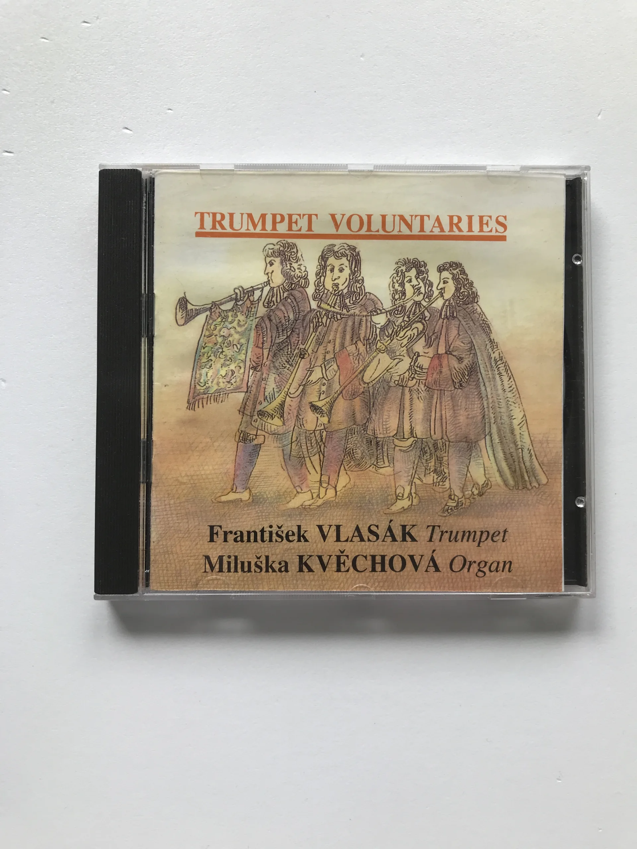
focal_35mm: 28
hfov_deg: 49.7
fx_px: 687
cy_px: 424
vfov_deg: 63.4
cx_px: 318
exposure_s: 1/182
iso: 20
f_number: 1.8
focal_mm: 3.99
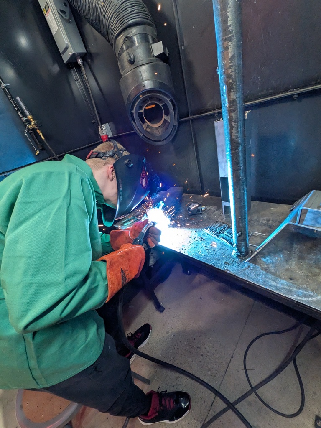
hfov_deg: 85.7
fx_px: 173
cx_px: 160
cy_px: 214
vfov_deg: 102.1
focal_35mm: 14
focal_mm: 1.85
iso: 356
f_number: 2.2
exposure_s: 1/120
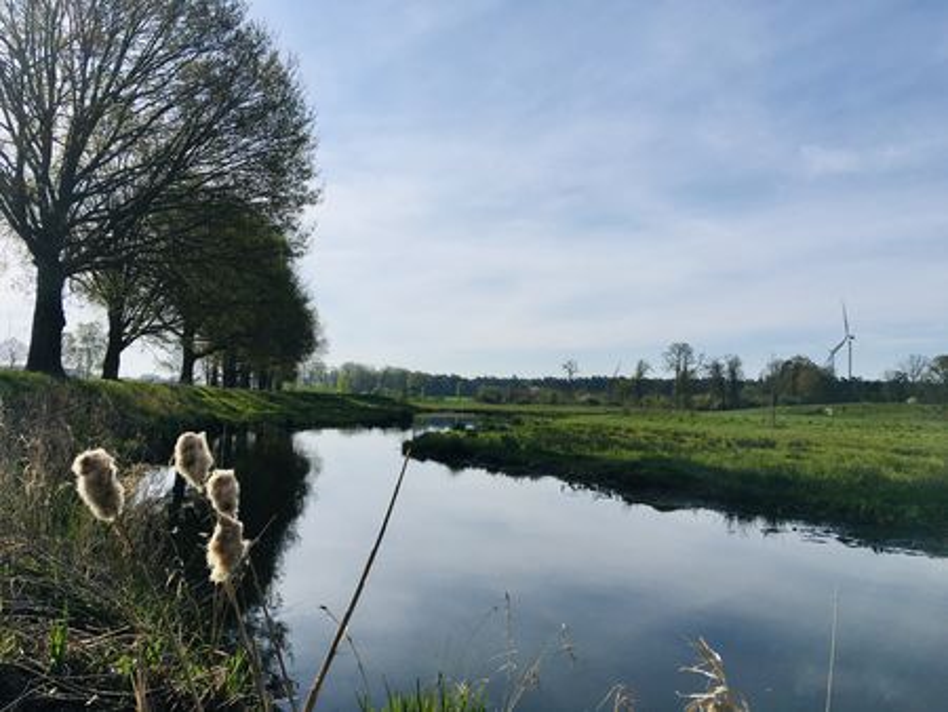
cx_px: 474
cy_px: 356
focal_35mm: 29
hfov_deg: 61.6
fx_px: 795
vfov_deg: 48.3
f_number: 2.2
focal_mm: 4.15
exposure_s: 1/2849
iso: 25
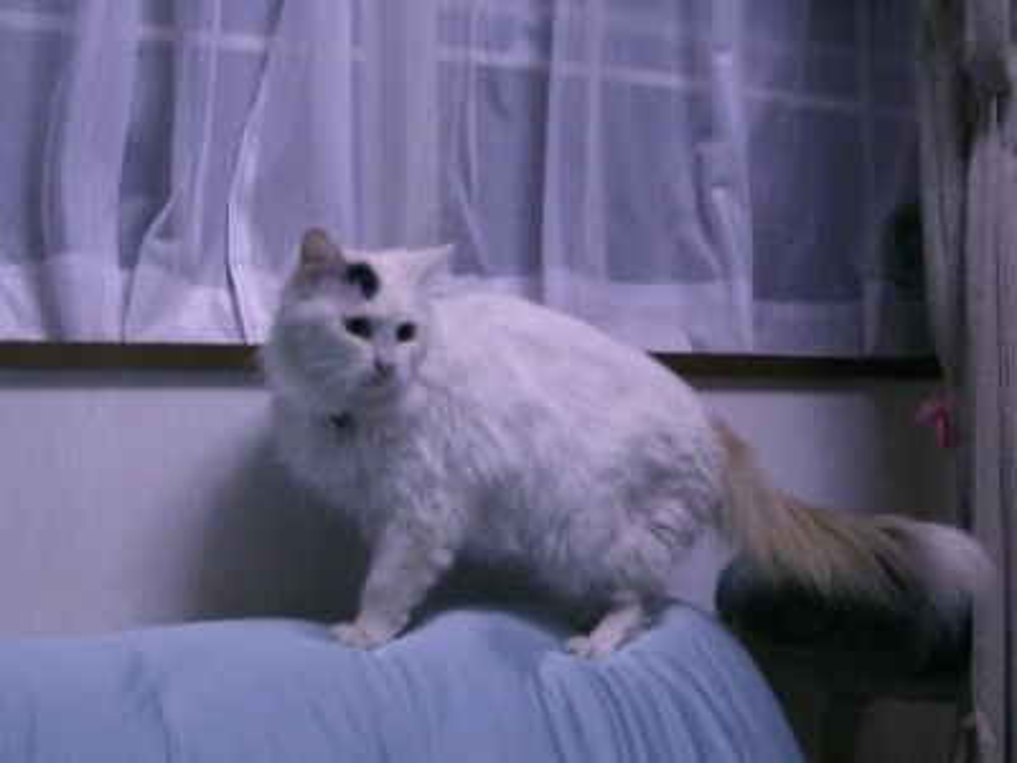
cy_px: 382
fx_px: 1116
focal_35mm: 38
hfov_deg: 49.0
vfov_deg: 37.7
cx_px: 508
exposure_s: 1/60
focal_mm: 6.2
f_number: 2.7
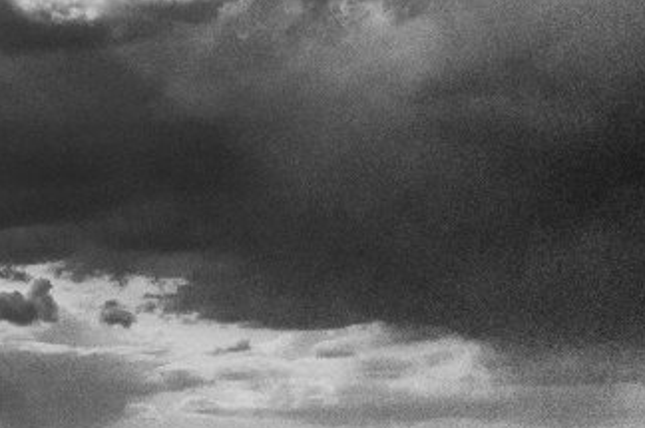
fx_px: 1789
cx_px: -338
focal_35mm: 100
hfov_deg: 18.1
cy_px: 470
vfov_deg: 13.4
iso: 320
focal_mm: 18
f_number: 22
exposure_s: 1/2500
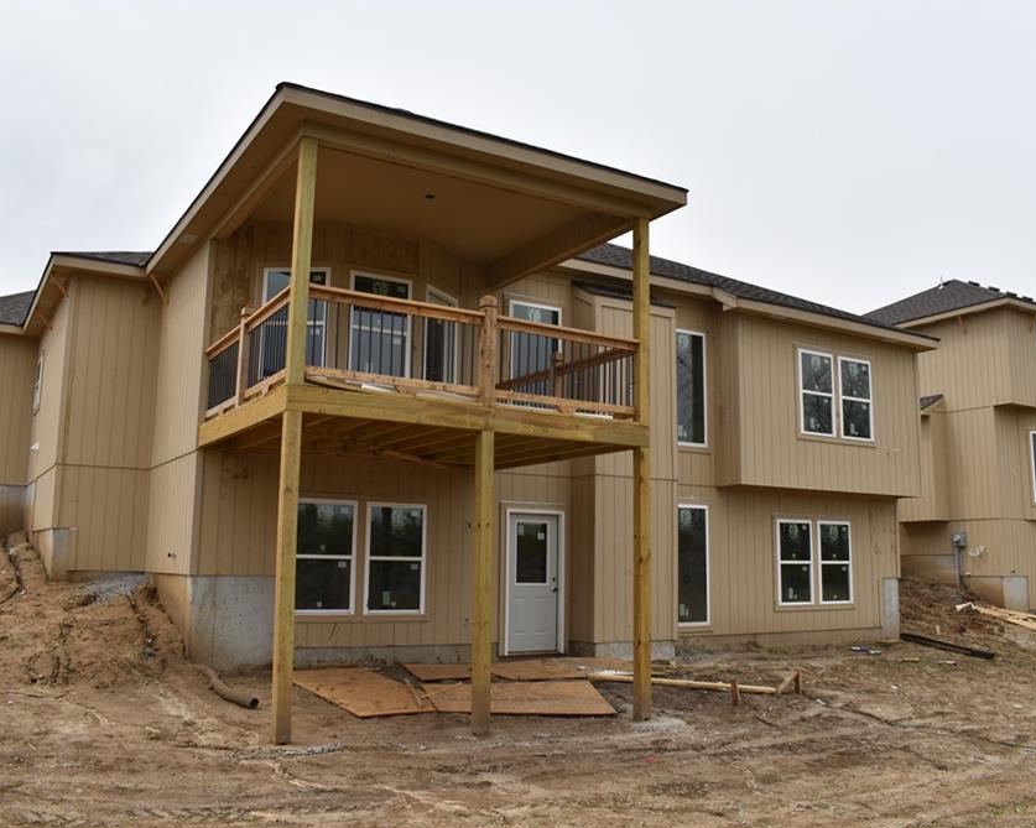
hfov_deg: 57.2
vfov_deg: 47.1
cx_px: 515
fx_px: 950
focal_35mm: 31
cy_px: 412
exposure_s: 1/200
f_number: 11
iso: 100
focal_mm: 18
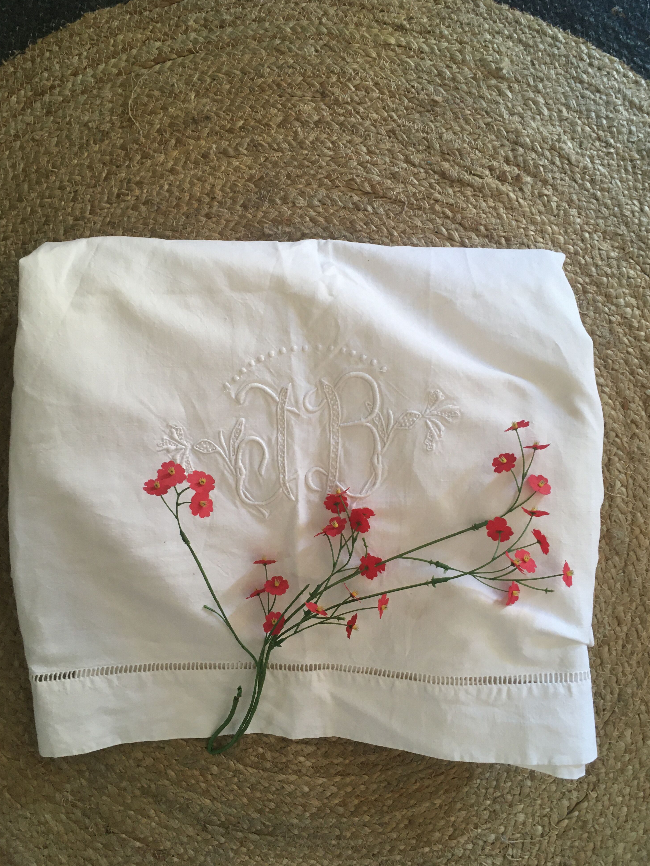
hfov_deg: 46.8
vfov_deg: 60.0
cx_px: 326
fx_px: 751
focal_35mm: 30
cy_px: 431
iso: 100
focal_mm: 4.15
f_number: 2.2
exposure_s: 1/33
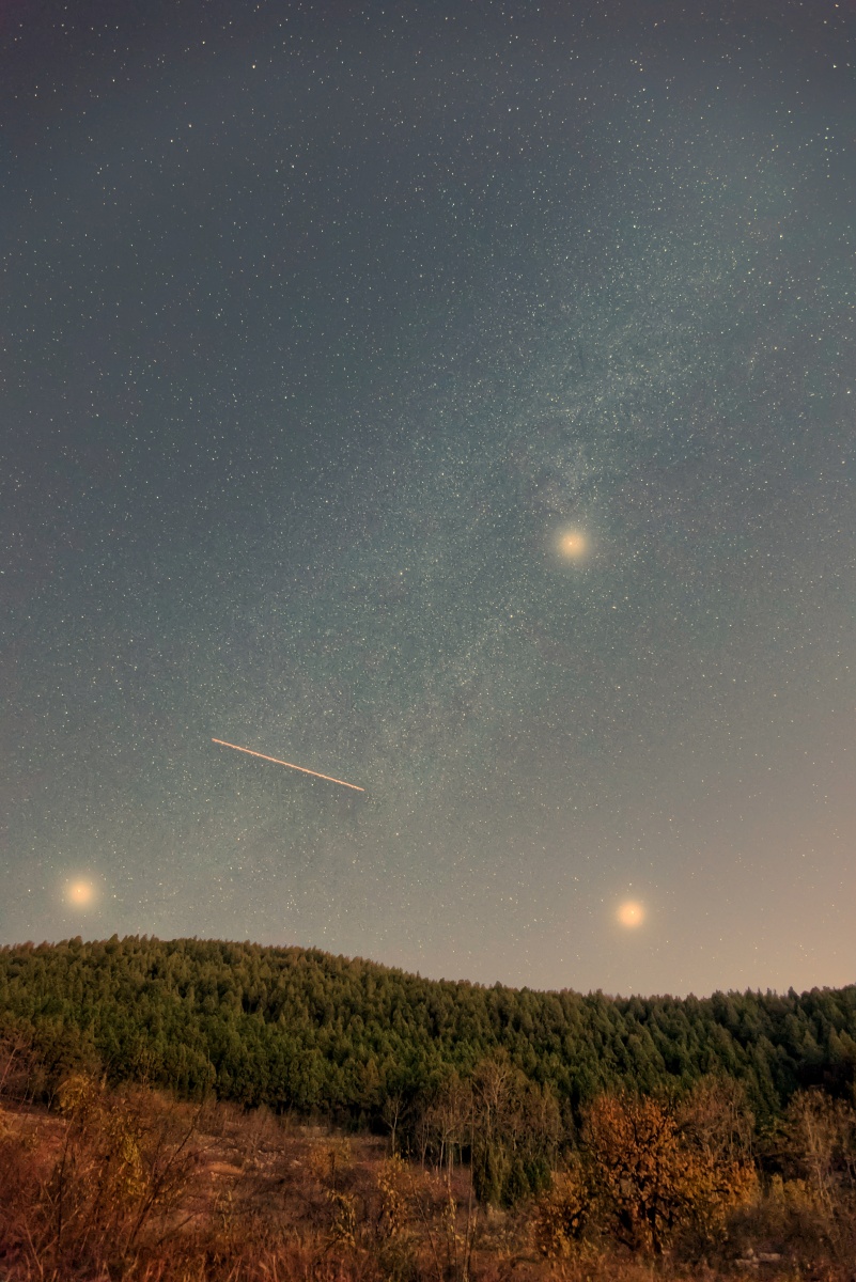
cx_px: 428
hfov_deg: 53.2
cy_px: 641
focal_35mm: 24
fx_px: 855
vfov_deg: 73.7
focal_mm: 24
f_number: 4
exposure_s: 13
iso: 8000
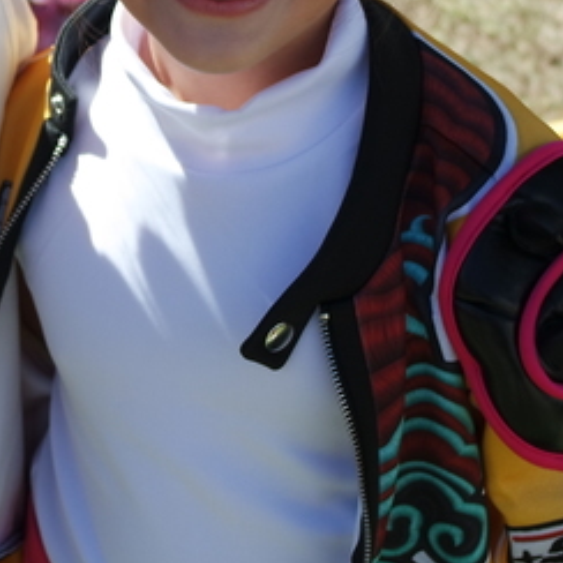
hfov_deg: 16.2
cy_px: 100
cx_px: 111
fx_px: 1969
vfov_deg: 16.1
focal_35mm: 107
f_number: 3.5
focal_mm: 20
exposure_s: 1/640
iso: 100
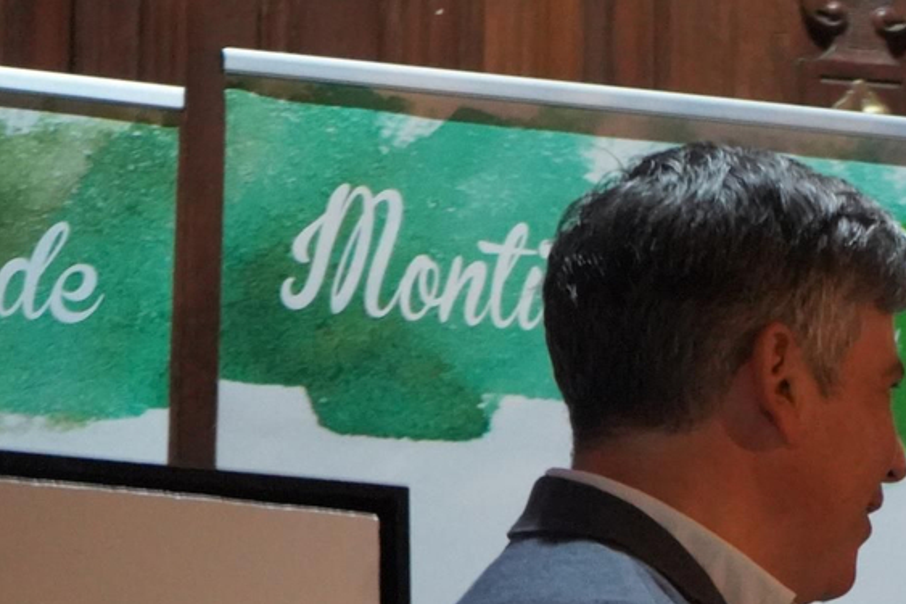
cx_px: 1270
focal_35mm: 199
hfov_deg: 10.1
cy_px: 857
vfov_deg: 6.8
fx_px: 5006
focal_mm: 70
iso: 12800
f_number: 5.6
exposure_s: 1/60
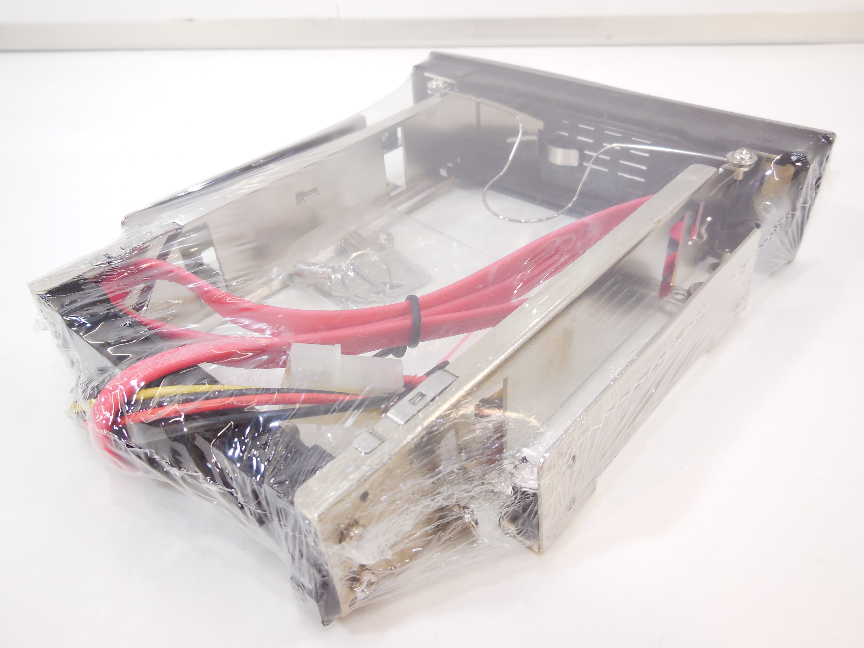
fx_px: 624
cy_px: 324
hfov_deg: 69.4
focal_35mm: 25
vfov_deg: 54.9
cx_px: 432
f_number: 3.1
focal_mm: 4.5
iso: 125
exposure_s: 1/60
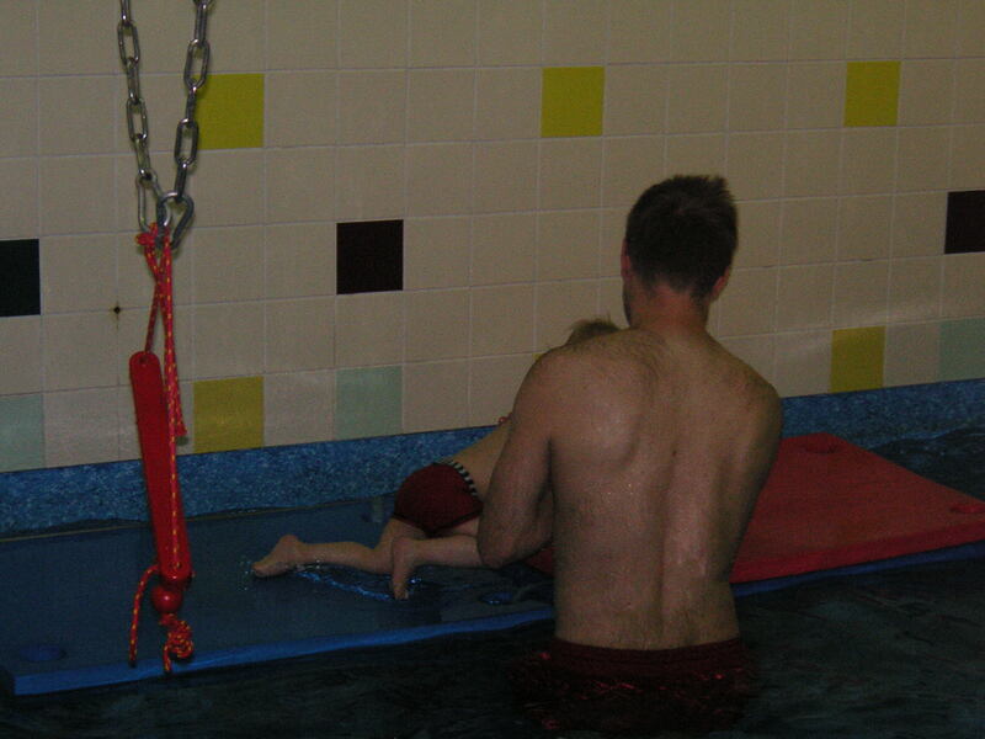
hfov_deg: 23.8
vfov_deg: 18.0
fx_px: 2333
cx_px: 492
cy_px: 370
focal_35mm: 82
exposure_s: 1/90
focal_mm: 13.6
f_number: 4.6
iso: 160
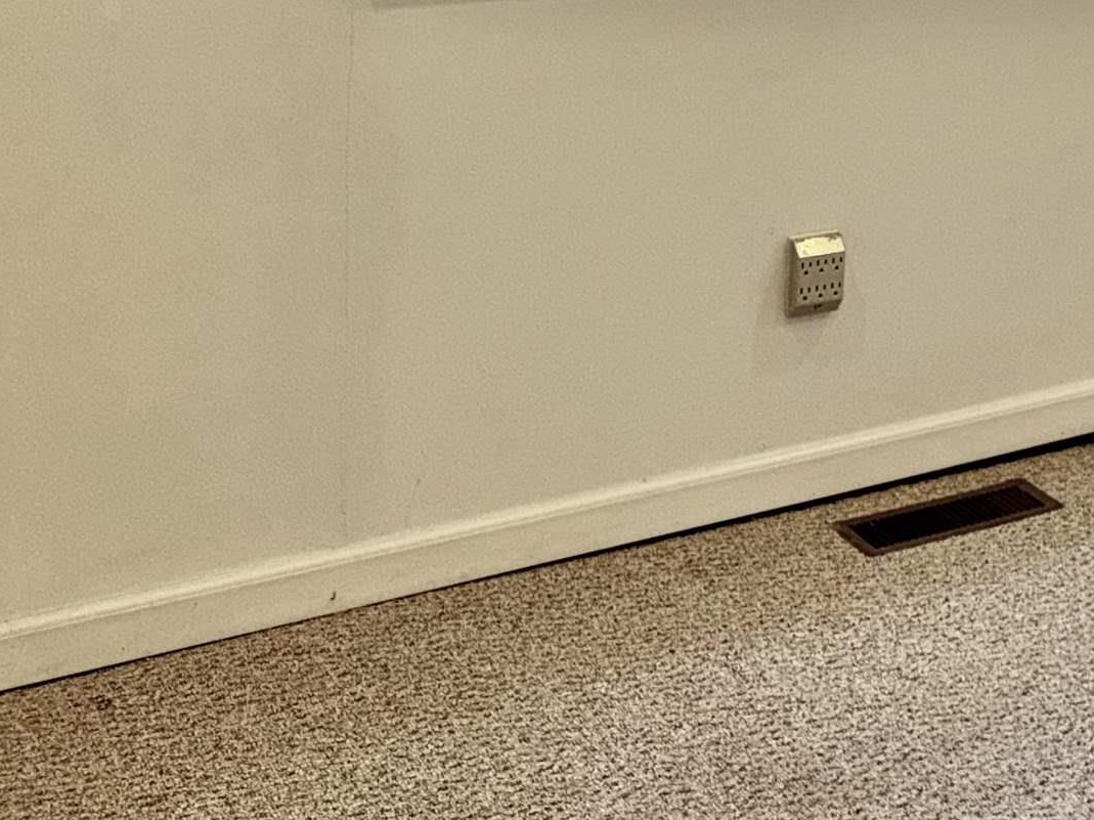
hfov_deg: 24.8
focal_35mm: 69
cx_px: 1394
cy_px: -287
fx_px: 2180
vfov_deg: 19.4
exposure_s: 1/131
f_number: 1.78
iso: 50
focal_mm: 6.76
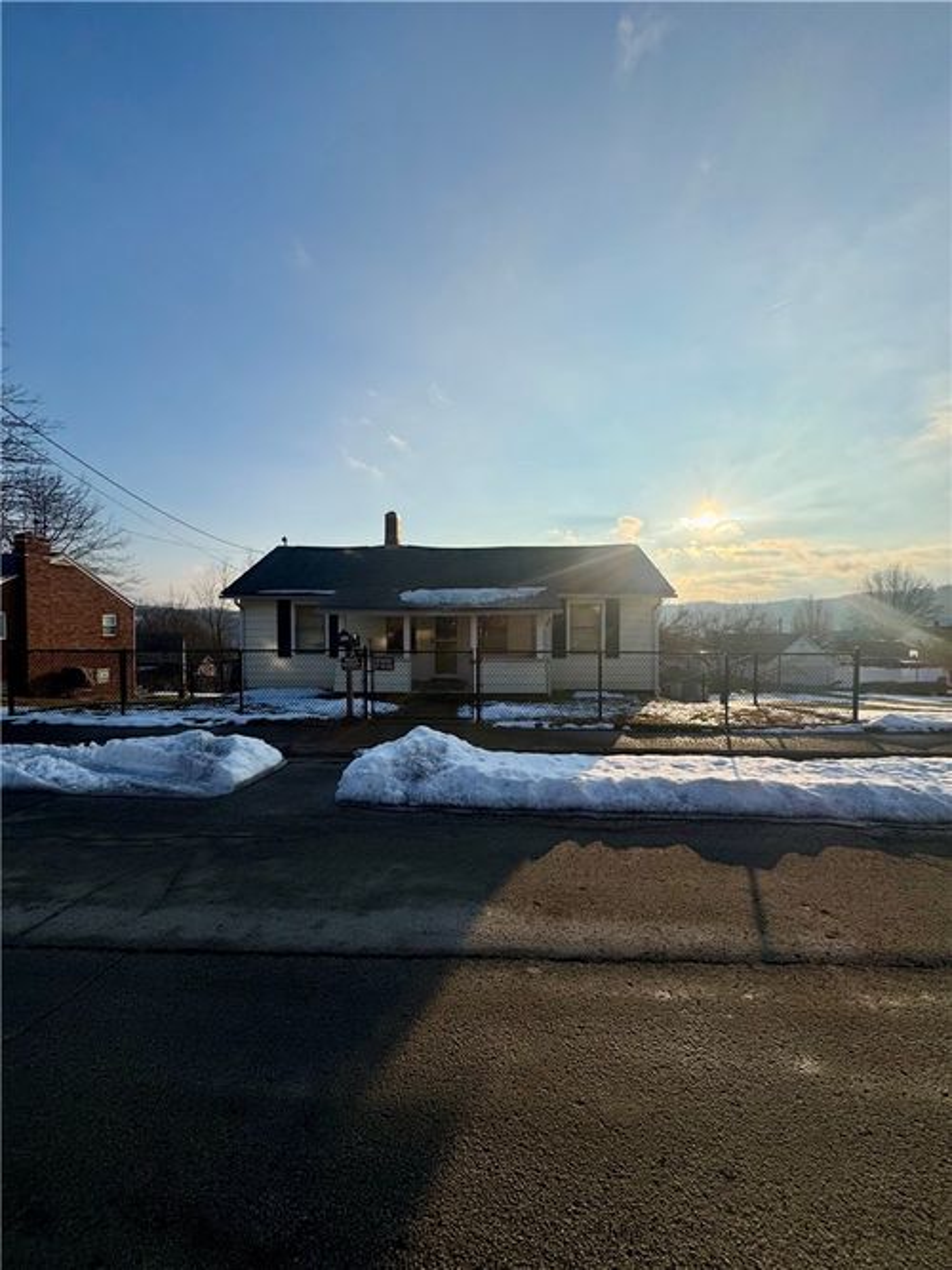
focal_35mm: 14
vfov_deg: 102.1
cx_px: 476
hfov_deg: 85.7
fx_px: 514
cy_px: 635
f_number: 2.2
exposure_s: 1/3390
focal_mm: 2.22
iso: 40
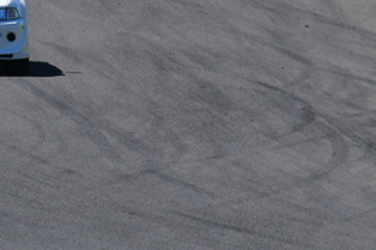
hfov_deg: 1.1
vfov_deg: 0.8
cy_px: -102
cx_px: -145
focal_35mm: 1801
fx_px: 18809
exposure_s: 1/640
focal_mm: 400
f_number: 13
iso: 500
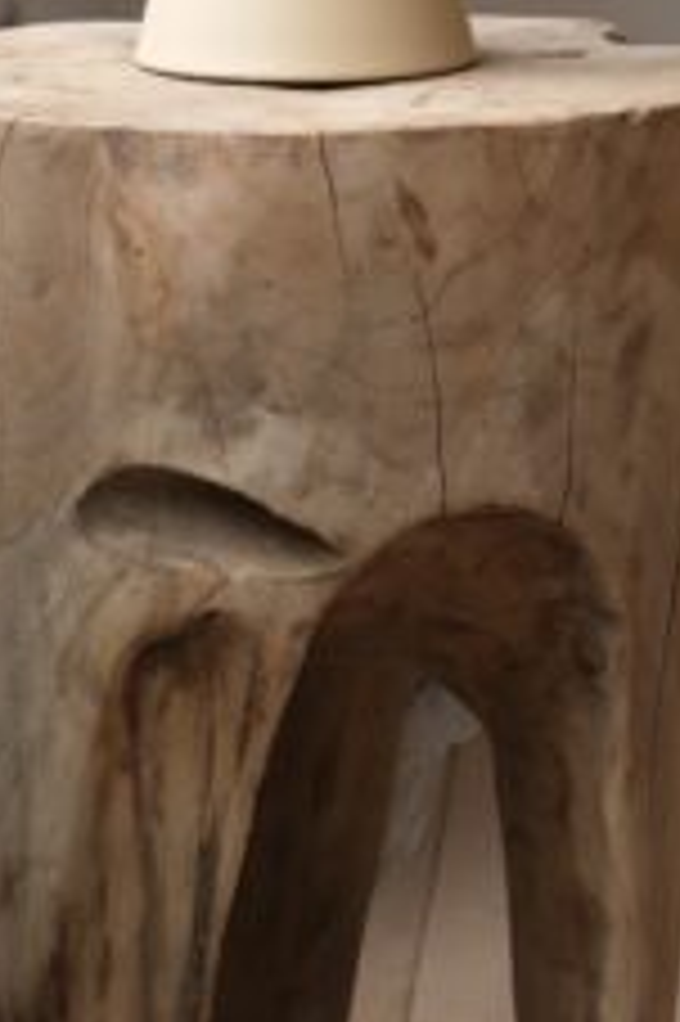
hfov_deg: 6.5
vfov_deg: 9.6
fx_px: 5959
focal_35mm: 210
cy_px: -293
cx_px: 716
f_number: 2.8
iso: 250
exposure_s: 1/52
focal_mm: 35
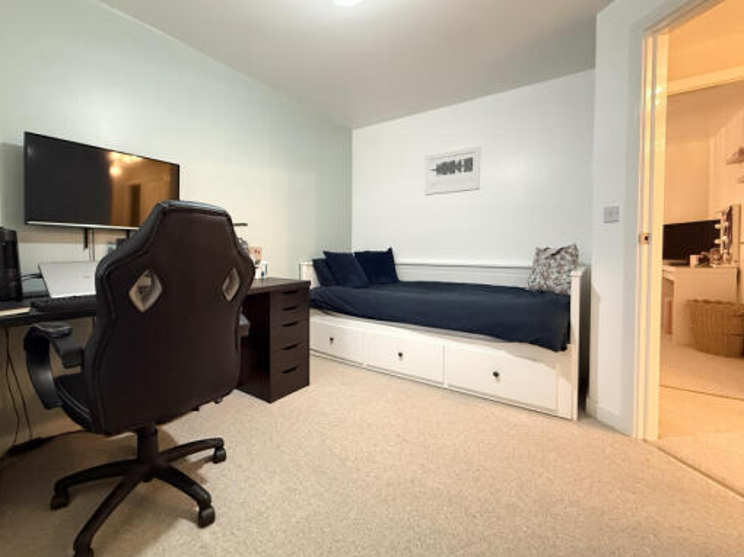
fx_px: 344
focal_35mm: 16
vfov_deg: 78.0
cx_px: 335
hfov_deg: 94.2
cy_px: 260
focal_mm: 2.22
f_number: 2.2
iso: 500
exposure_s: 1/50
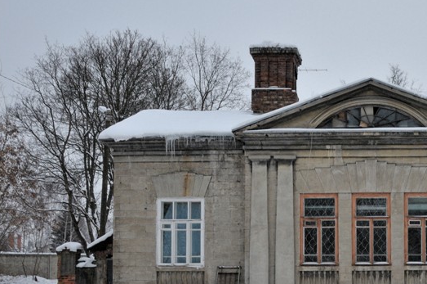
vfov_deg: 21.7
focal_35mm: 62
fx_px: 734
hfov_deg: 31.3
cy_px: 208
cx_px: 363
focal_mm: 24
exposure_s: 1/200
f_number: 9
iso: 320
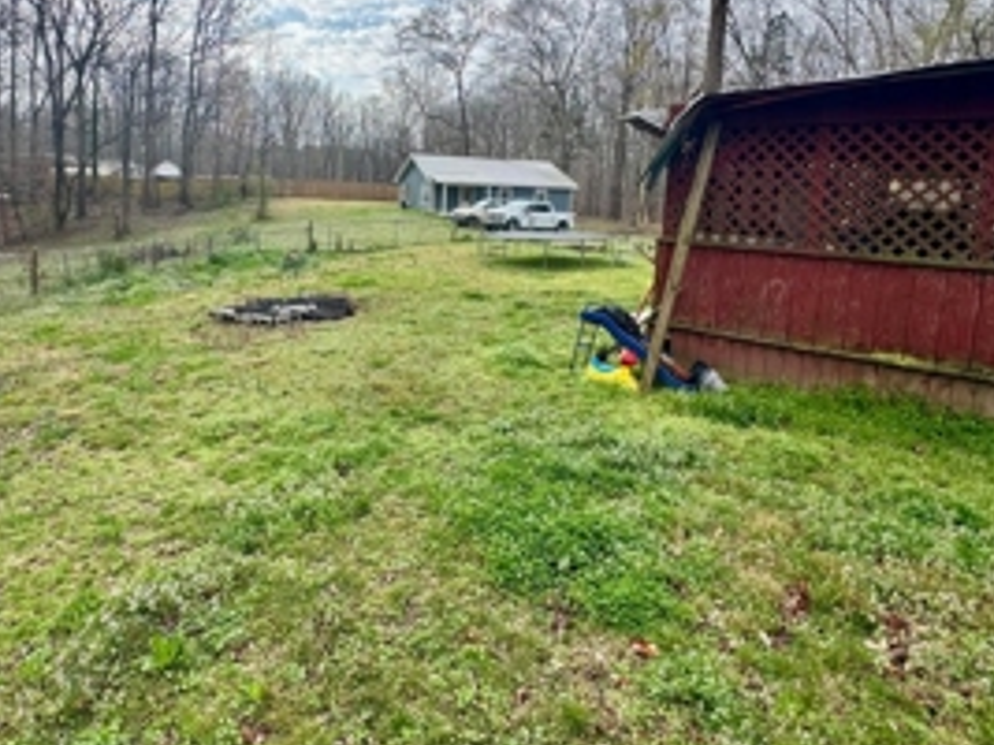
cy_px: 268
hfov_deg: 78.7
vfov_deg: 62.3
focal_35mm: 21
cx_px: 436
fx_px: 603
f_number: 2.2
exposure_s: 1/779
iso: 40
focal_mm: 2.22
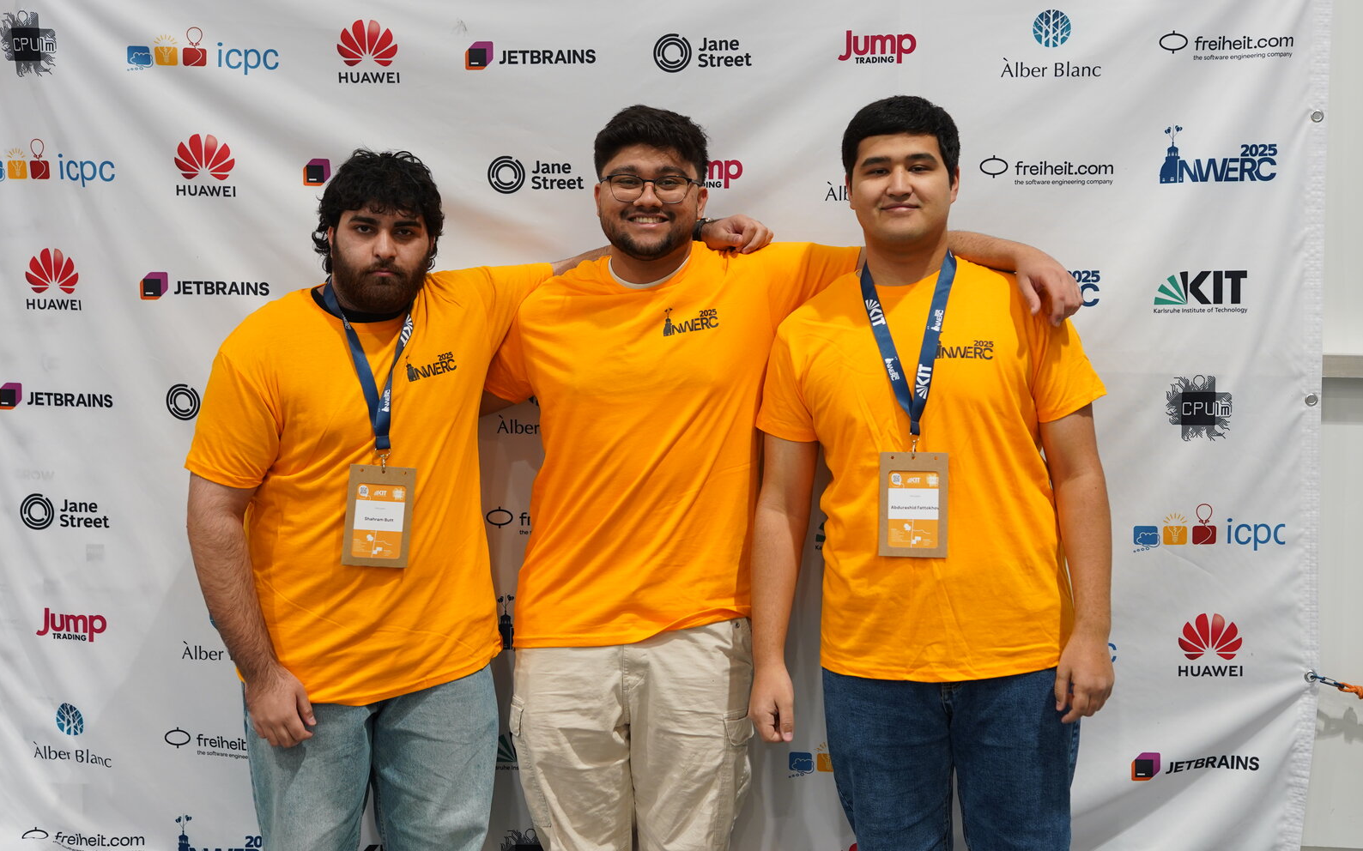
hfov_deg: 38.9
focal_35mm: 52
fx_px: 1931
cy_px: 401
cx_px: 691
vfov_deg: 24.9
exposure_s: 1/50
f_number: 2.8
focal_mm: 50
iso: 640
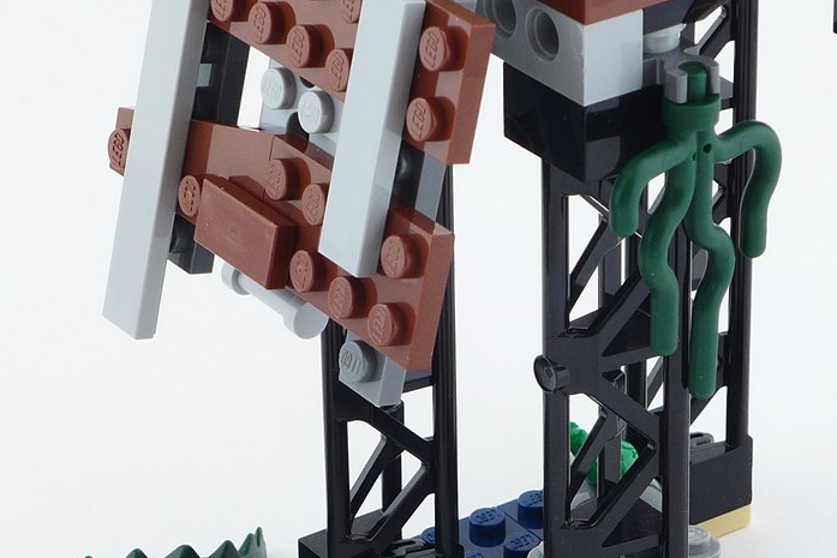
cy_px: 320
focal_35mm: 176
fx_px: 4093
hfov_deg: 11.7
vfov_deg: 7.8
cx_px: 447
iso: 80
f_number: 4.5
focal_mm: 12.8
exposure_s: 1/10
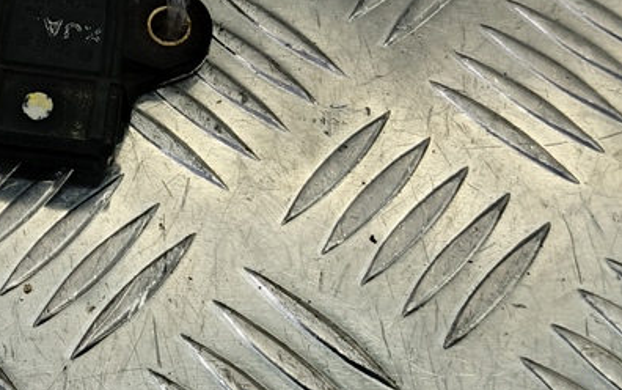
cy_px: 8
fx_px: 1069
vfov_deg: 20.1
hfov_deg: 30.9
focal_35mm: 63
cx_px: 53
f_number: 1.6
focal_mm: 4.11
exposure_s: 1/100
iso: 129
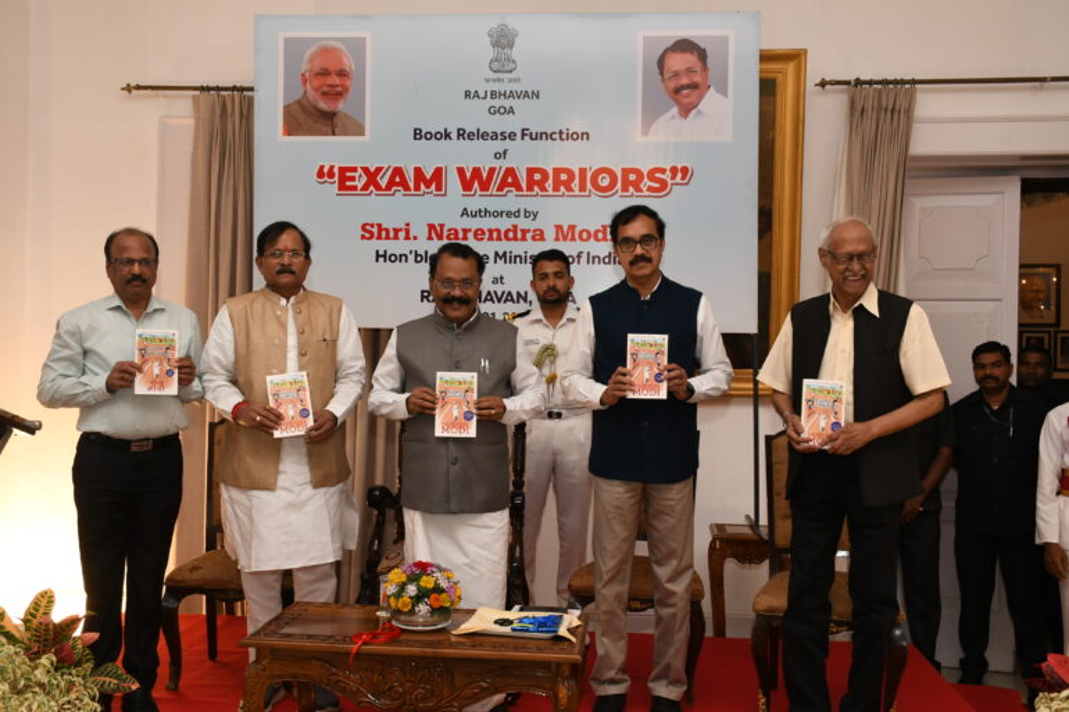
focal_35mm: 36
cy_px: 356
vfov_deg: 36.9
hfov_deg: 53.1
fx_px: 1069
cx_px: 534
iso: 500
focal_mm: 24
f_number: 6.3
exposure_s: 1/60
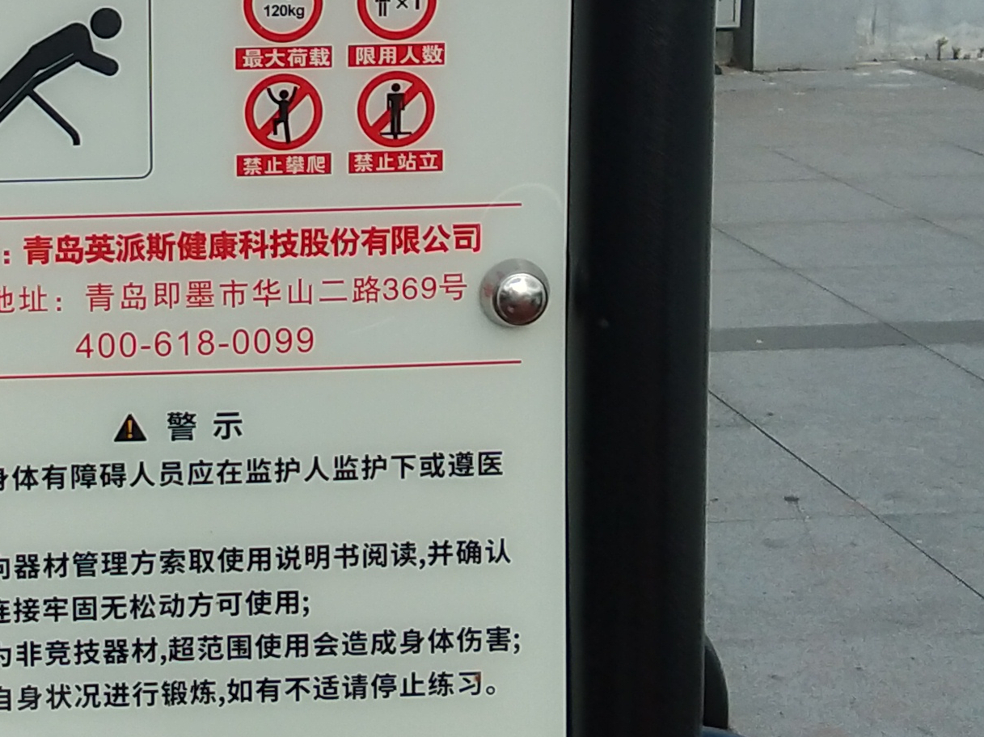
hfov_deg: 18.4
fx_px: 3012
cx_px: 202
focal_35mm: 106
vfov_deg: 13.9
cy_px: 181
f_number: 2.2
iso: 50
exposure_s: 1/305
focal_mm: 3.69
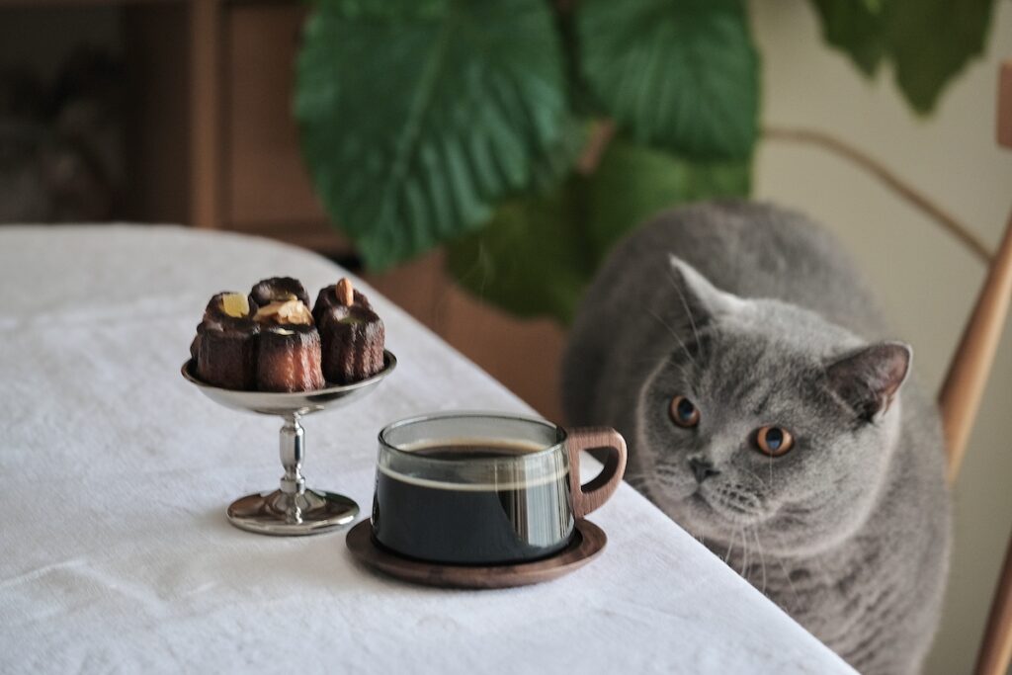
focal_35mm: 120
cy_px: 338
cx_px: 506
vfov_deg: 11.4
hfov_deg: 17.1
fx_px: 3374
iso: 400
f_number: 4
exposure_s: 1/30
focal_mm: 80
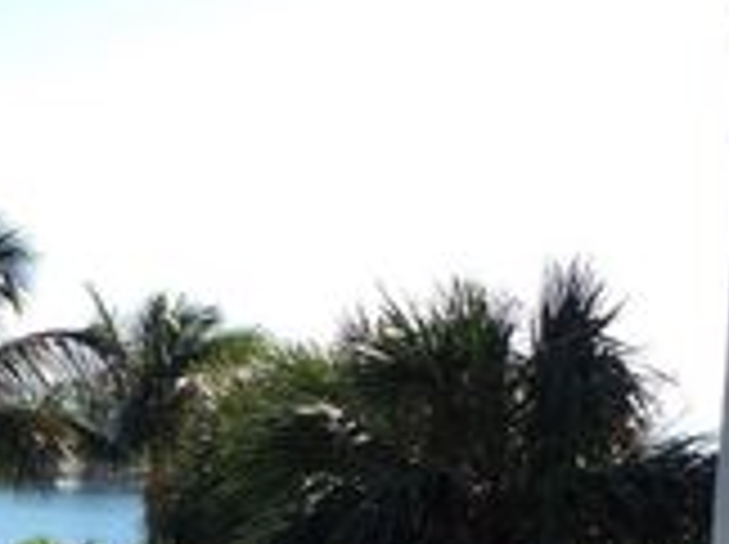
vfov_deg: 14.0
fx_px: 2082
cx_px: 153
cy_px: 803
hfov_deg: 19.7
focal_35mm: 99
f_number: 2.4
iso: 32
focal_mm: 3.3
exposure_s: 1/1059
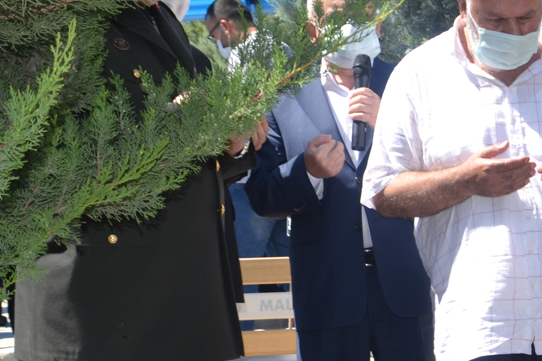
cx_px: 525
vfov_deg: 14.6
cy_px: 379
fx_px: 1385
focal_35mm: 92
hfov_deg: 21.5
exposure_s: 1/200
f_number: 6.3
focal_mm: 20
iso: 100
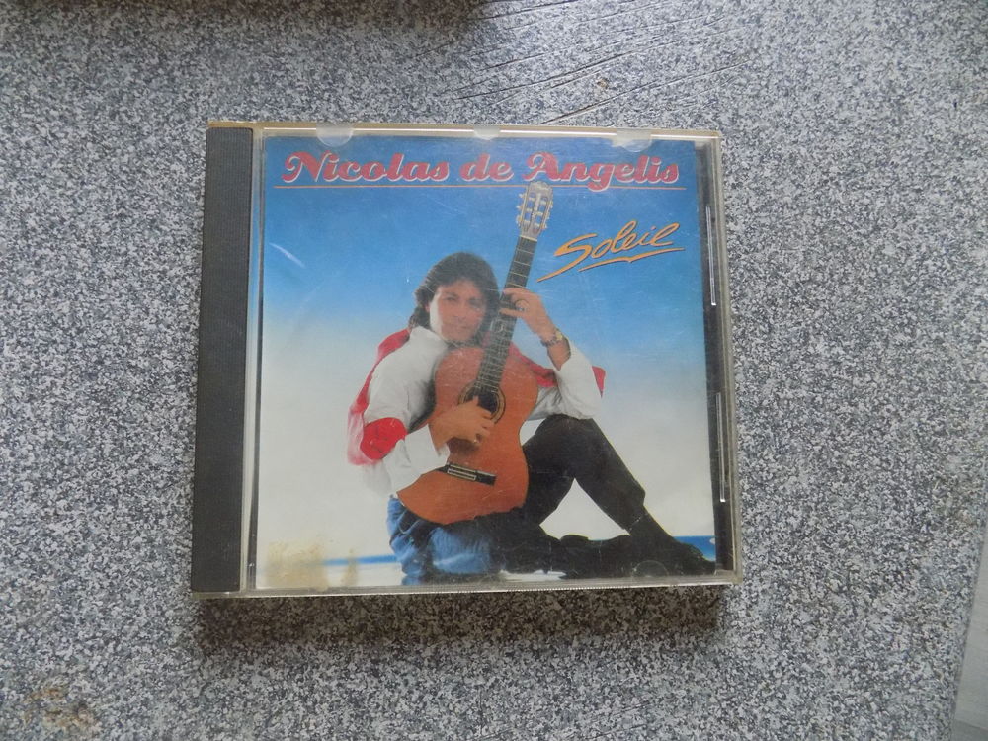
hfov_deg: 73.9
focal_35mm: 23
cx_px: 494
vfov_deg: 58.9
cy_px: 370
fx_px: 656
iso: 500
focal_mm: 4
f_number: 3.1
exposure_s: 1/125
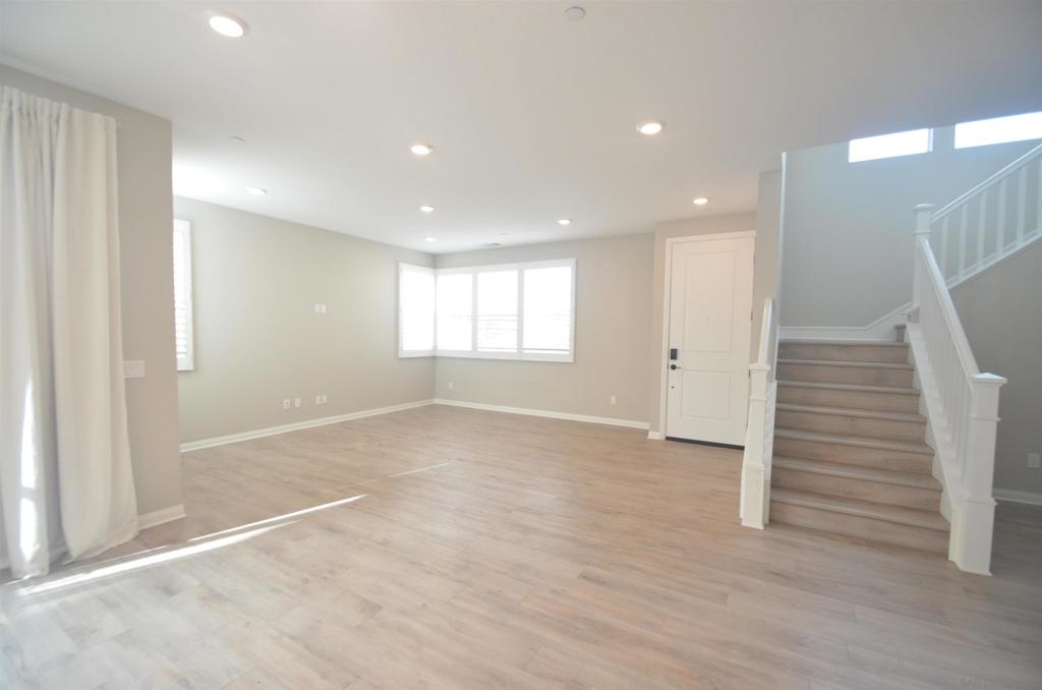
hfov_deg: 100.5
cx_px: 521
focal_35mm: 15
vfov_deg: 77.1
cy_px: 345
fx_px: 433
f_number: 5
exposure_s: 1/100
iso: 400
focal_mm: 10
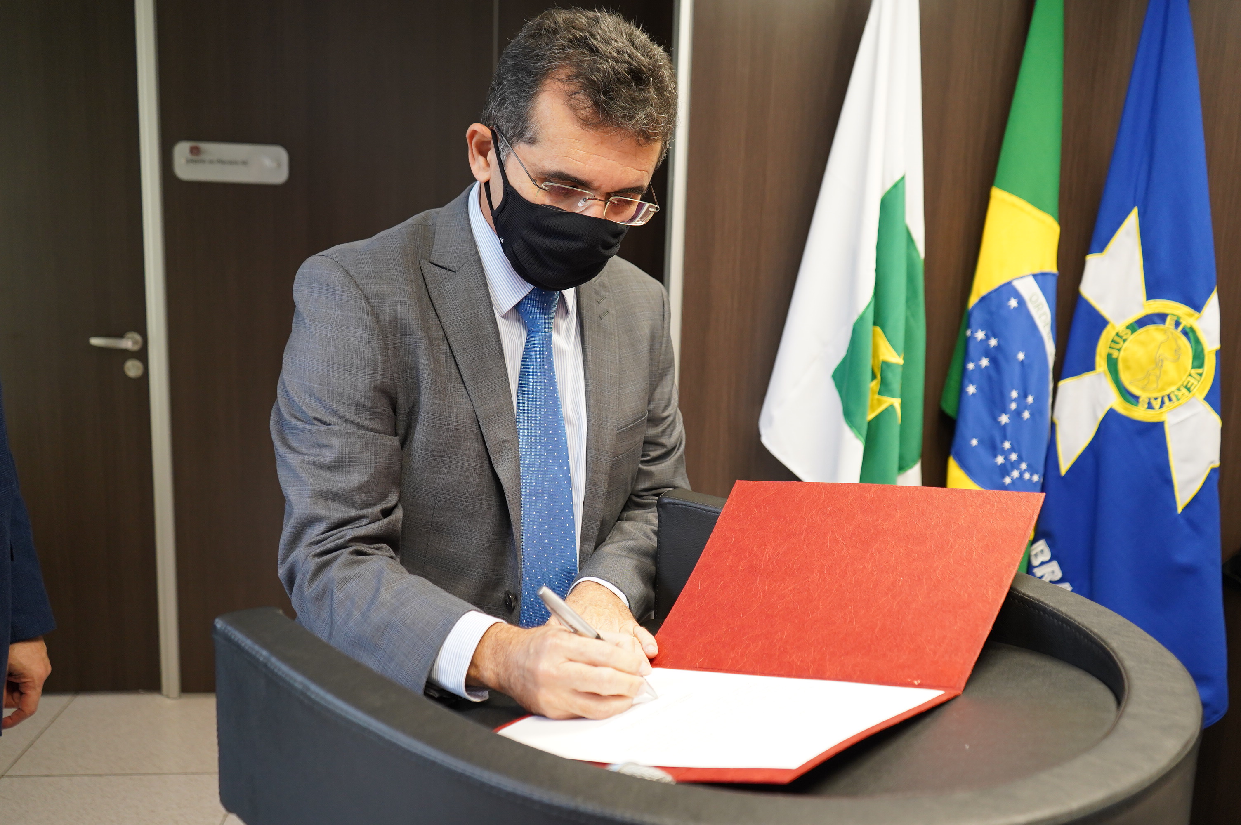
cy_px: 412
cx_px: 620
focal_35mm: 31
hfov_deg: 60.3
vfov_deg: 42.3
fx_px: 1068
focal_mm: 31
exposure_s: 1/160
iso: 2000
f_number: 4
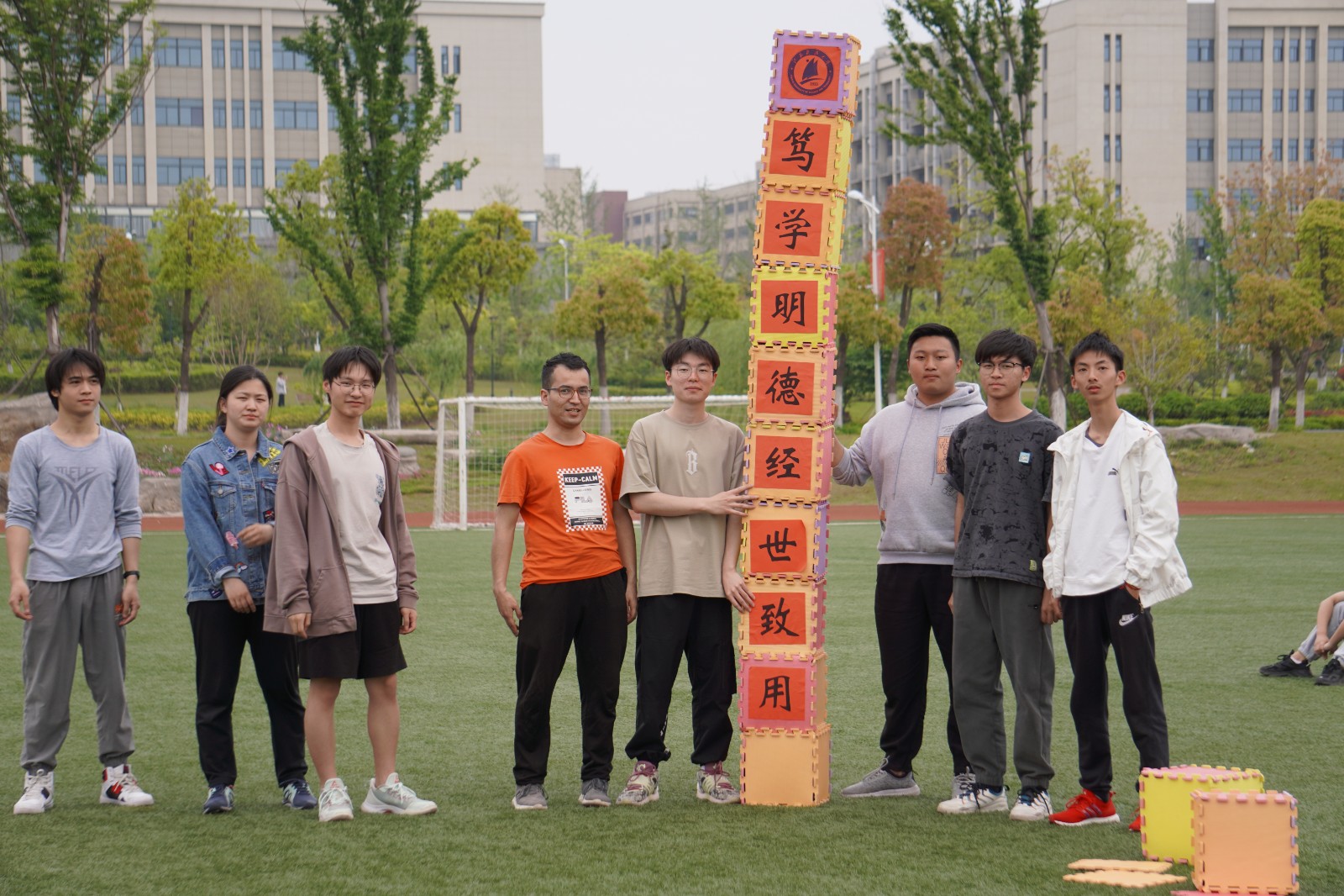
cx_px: 672
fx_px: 3527
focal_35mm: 94
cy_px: 448
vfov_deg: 14.5
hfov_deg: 21.6
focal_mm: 63
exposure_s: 1/160
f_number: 4.5
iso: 100
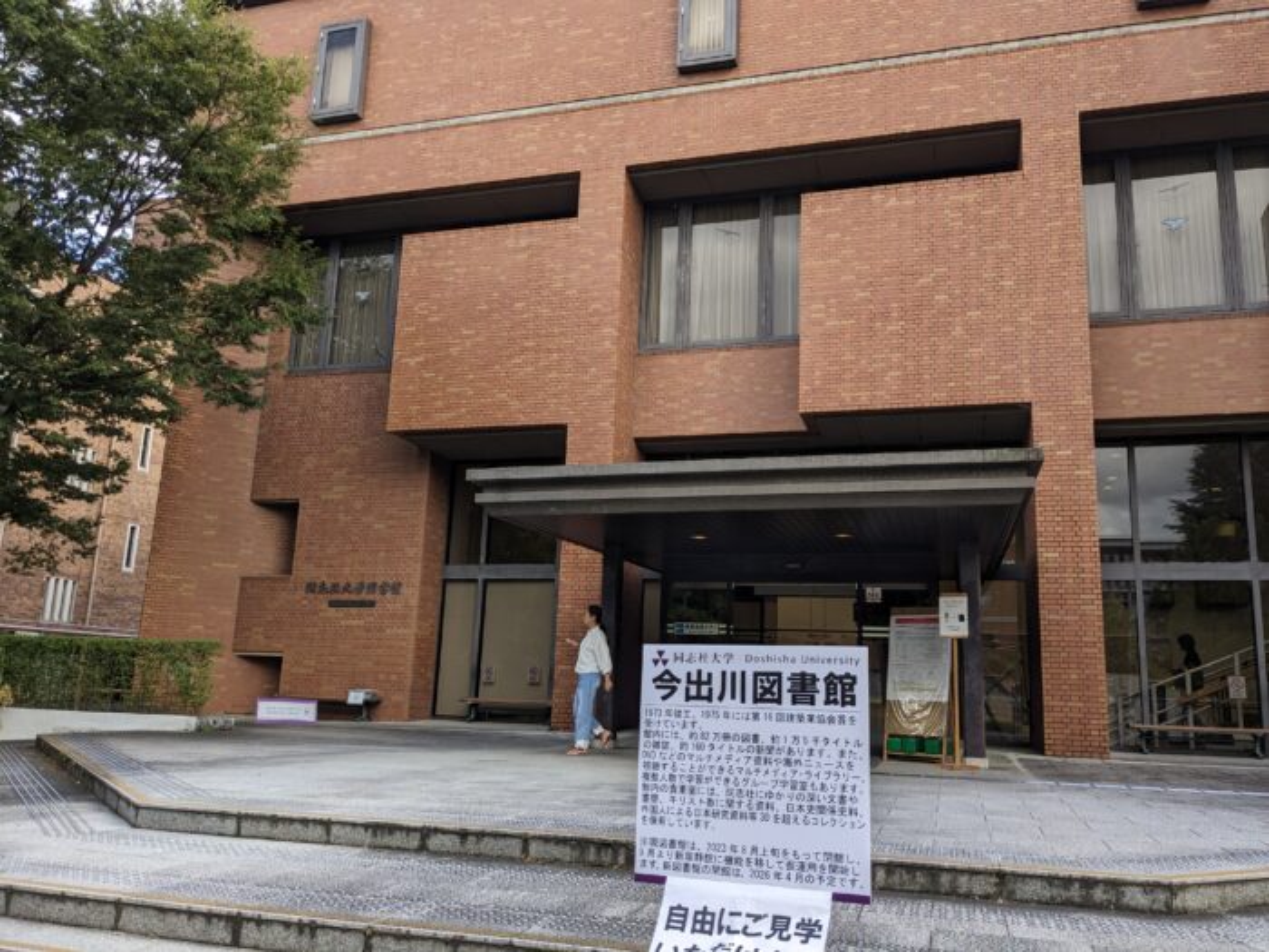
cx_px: 634
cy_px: 476
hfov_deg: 65.3
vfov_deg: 51.4
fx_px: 990
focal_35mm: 27
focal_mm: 4.38
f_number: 1.73
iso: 43
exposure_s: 1/383
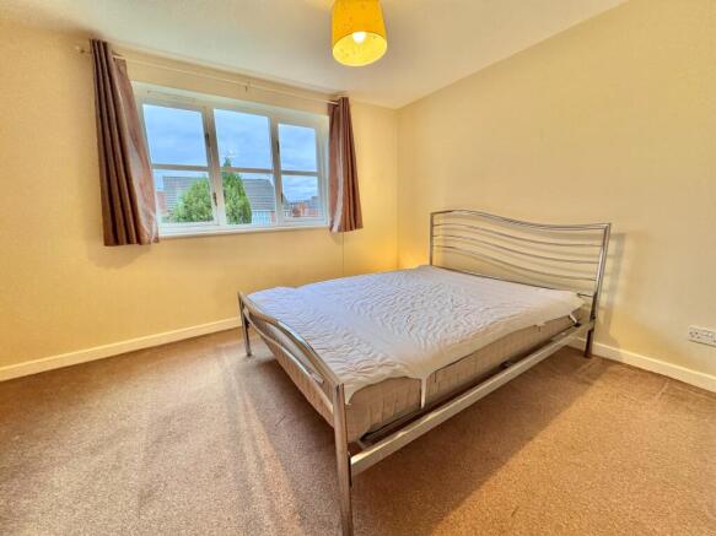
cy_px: 268
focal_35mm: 14
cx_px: 358
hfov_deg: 102.1
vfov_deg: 85.7
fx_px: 290
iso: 160
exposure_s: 1/100
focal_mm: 2.22
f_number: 2.2
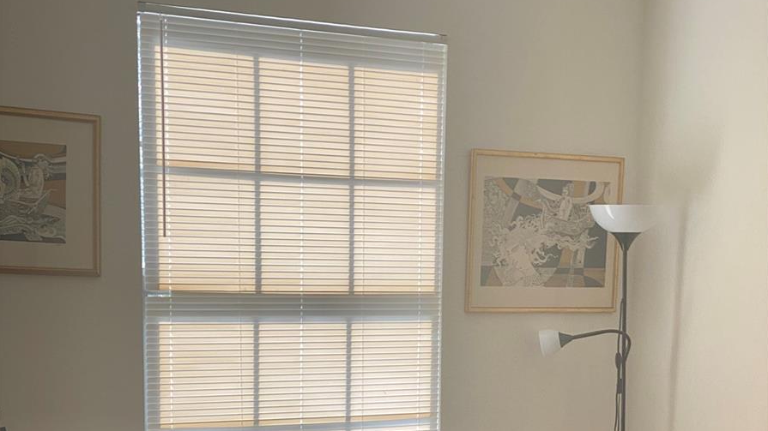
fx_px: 1547
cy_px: 475
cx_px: 384
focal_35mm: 76
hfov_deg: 27.9
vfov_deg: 15.5
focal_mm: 6
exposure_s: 1/121
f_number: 2
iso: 50
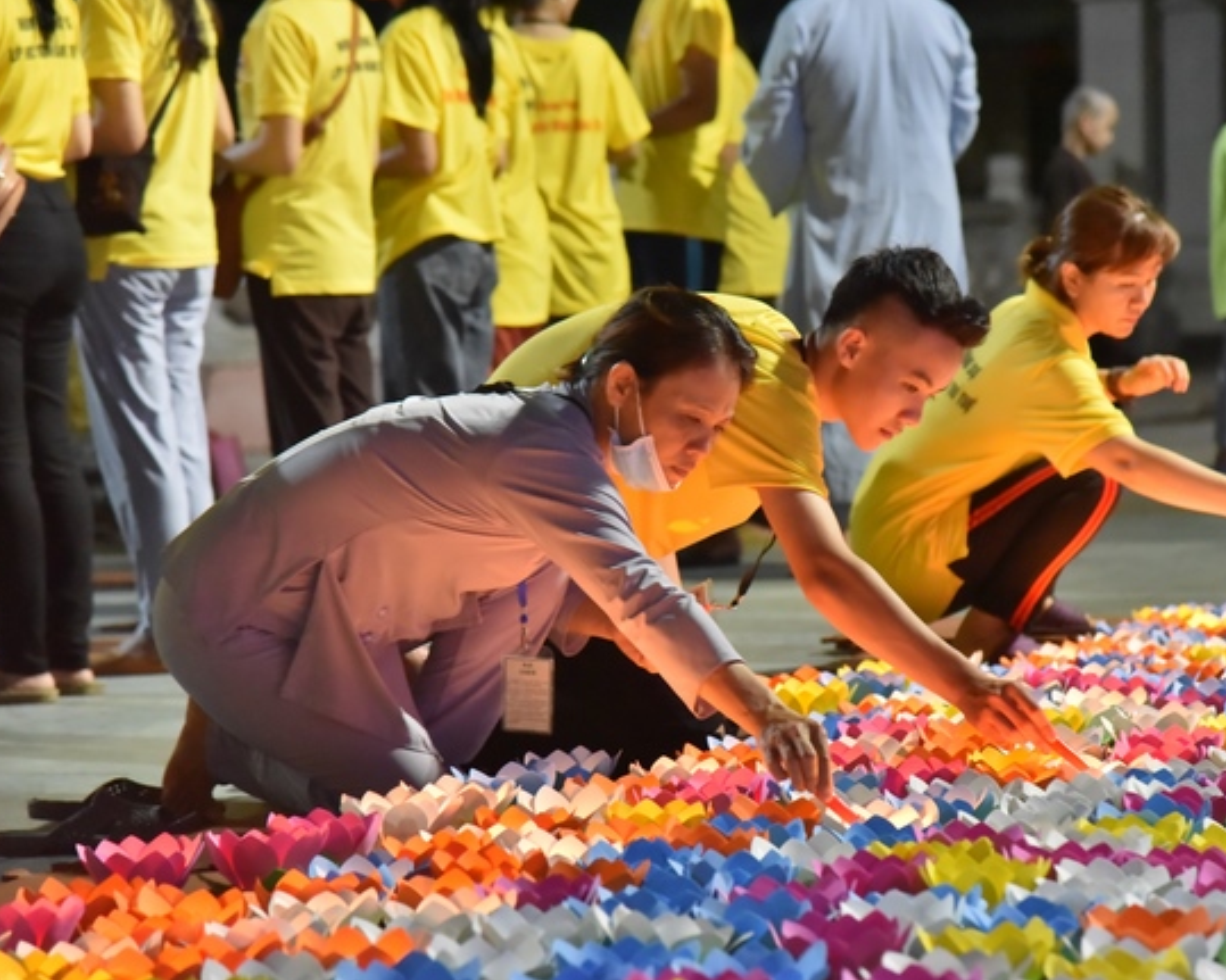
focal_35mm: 136
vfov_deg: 11.3
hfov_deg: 14.2
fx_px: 4934
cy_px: 489
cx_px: 707
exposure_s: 1/125
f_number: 4.5
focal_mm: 120
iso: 8000
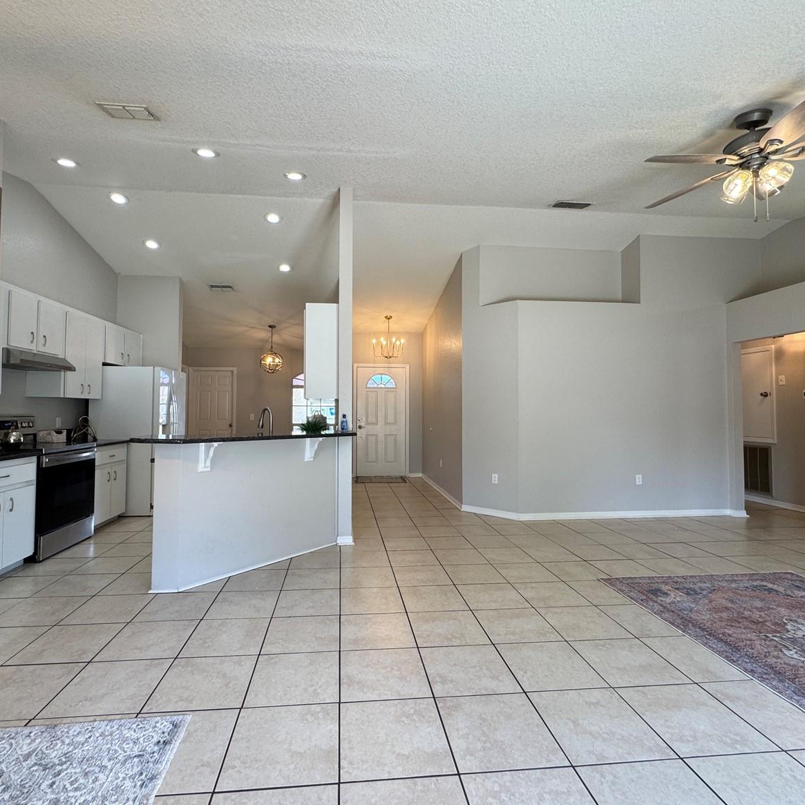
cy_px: 396
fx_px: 447
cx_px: 382
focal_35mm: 17
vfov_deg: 84.0
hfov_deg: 83.9
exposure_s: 1/120
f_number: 2.2
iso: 100
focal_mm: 2.22
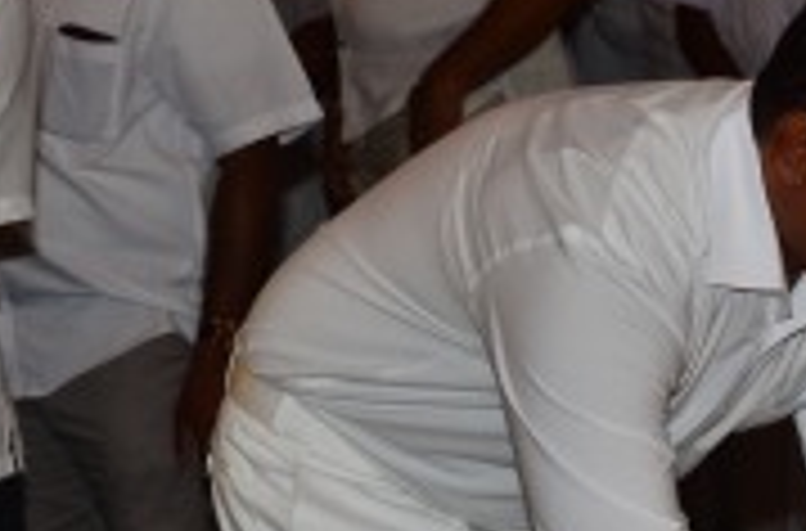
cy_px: 466
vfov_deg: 8.4
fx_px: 3592
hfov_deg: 12.1
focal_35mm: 161
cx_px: 1279
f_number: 5.6
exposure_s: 1/125
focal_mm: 32
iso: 500
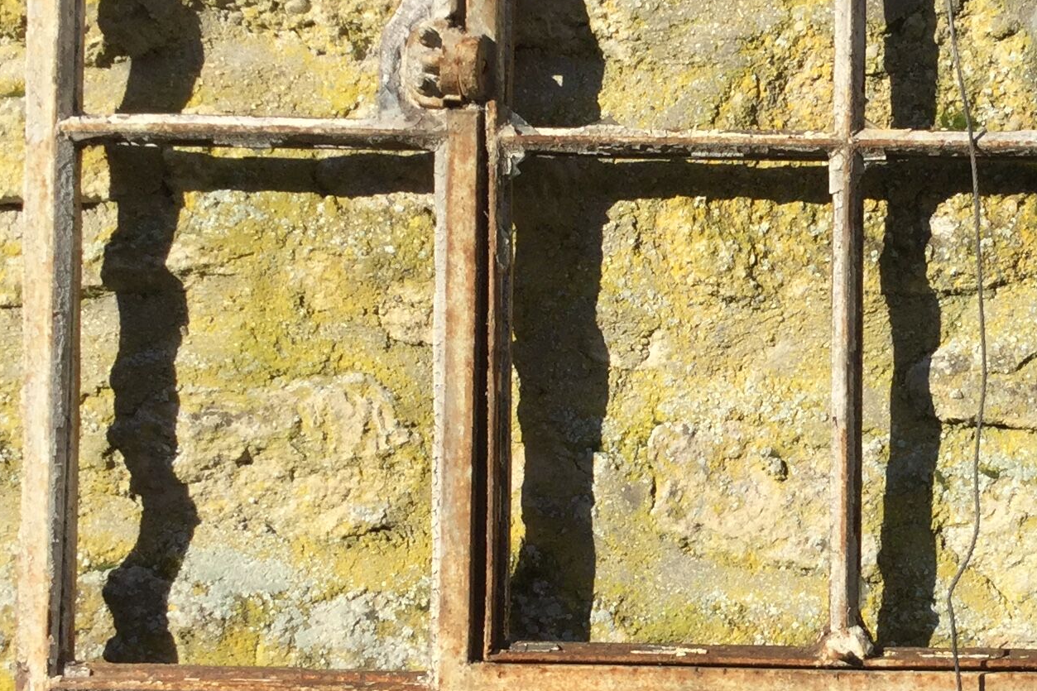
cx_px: 922
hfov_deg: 23.6
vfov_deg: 16.3
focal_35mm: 84
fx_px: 2419
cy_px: 395
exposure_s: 1/1148
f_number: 2.4
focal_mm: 3.3
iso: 25
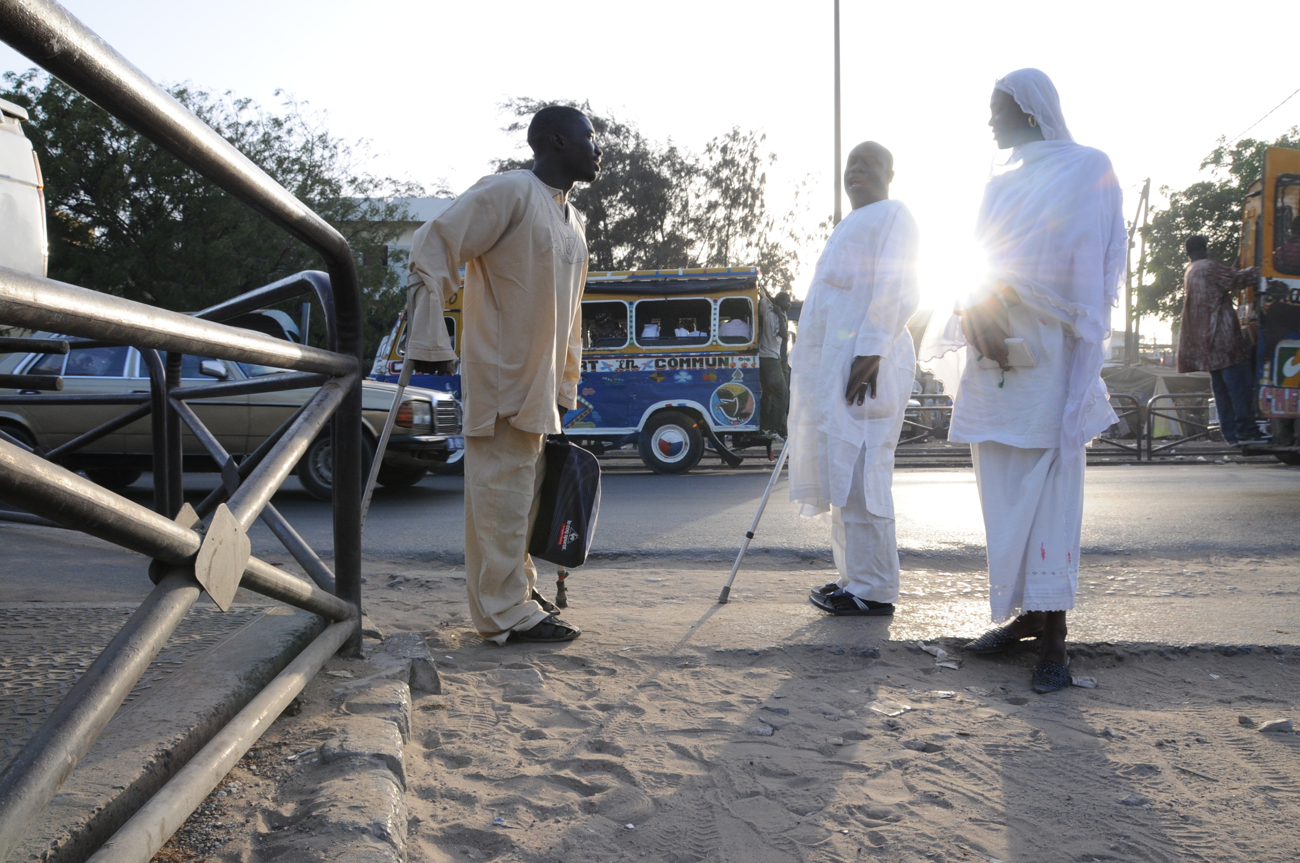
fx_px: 974
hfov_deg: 67.4
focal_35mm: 27
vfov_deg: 47.8
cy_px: 432
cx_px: 650
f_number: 11
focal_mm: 18
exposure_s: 1/160
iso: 500
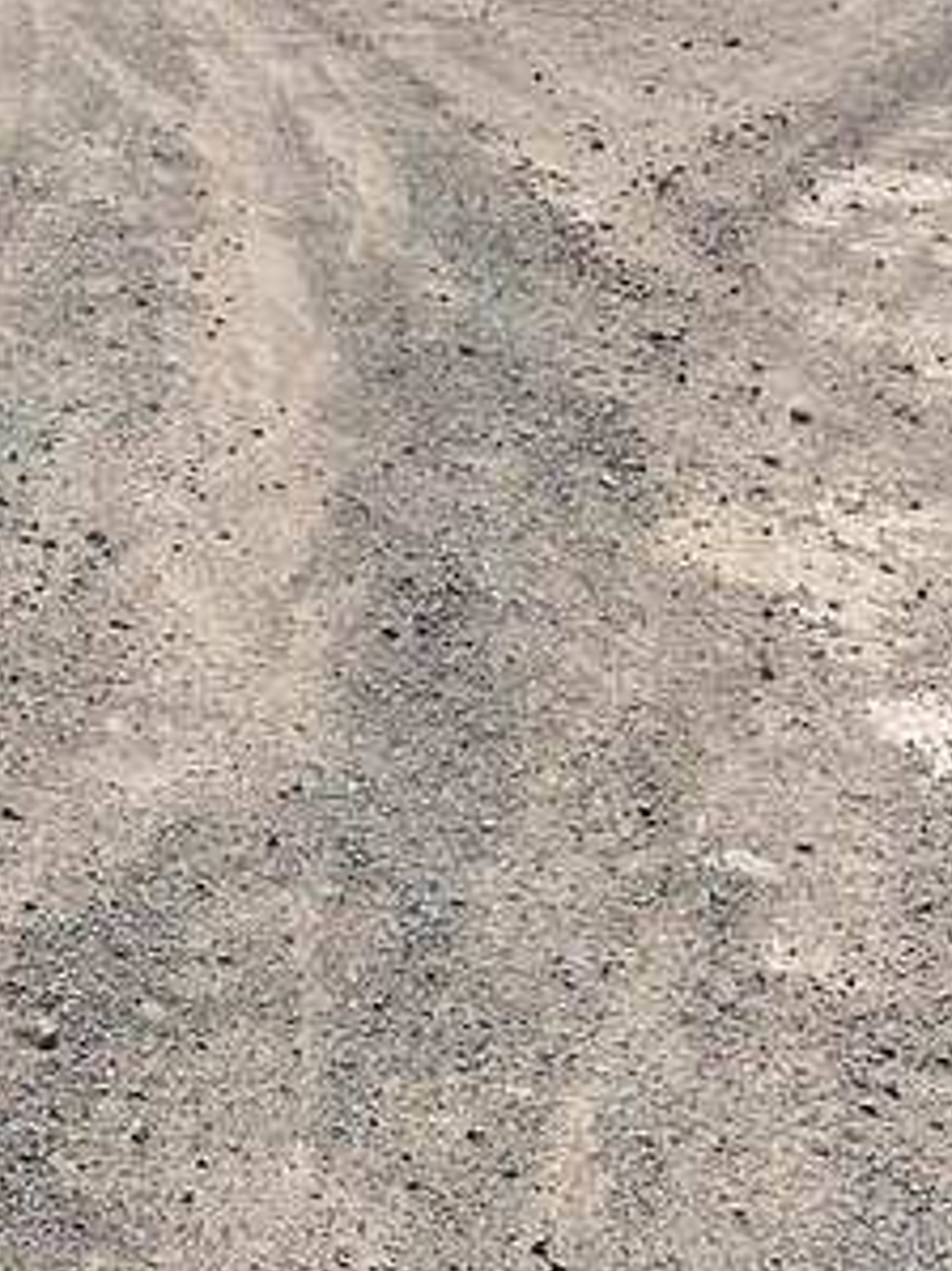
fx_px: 2826
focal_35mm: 77
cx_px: 123
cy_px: -213
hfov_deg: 18.8
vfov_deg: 23.4
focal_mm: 6.86
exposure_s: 1/12048
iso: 80
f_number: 1.78
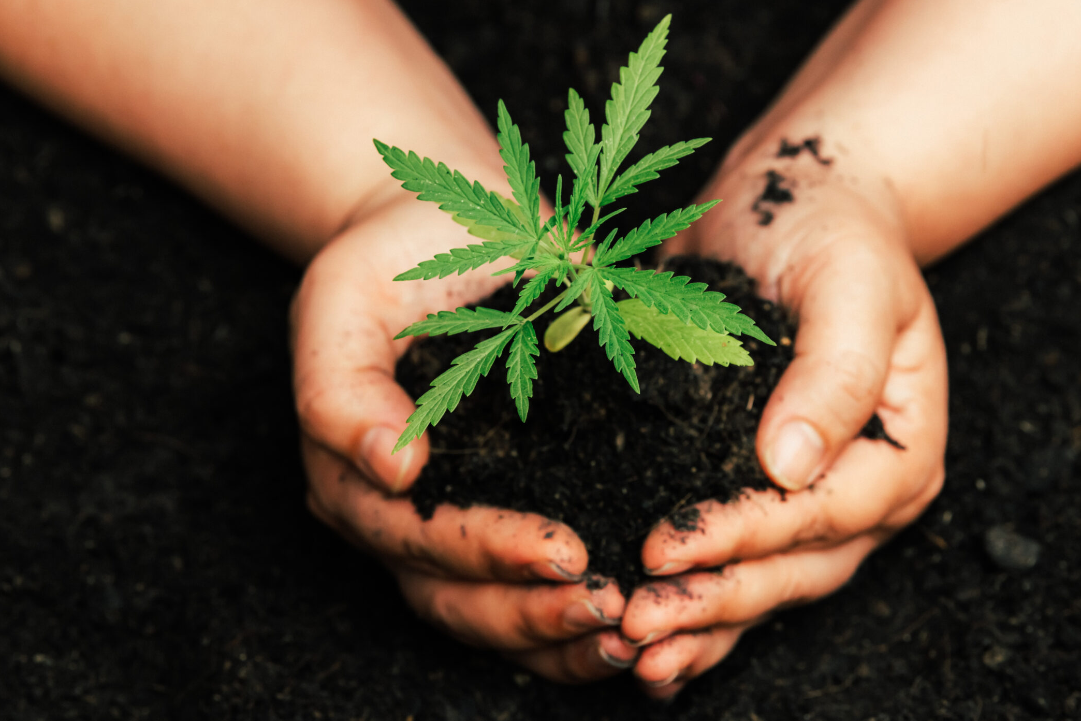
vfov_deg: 5.9
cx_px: 566
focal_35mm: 233
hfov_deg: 8.8
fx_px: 6996
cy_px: 321
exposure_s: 1/125
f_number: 8
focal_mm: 190
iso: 640
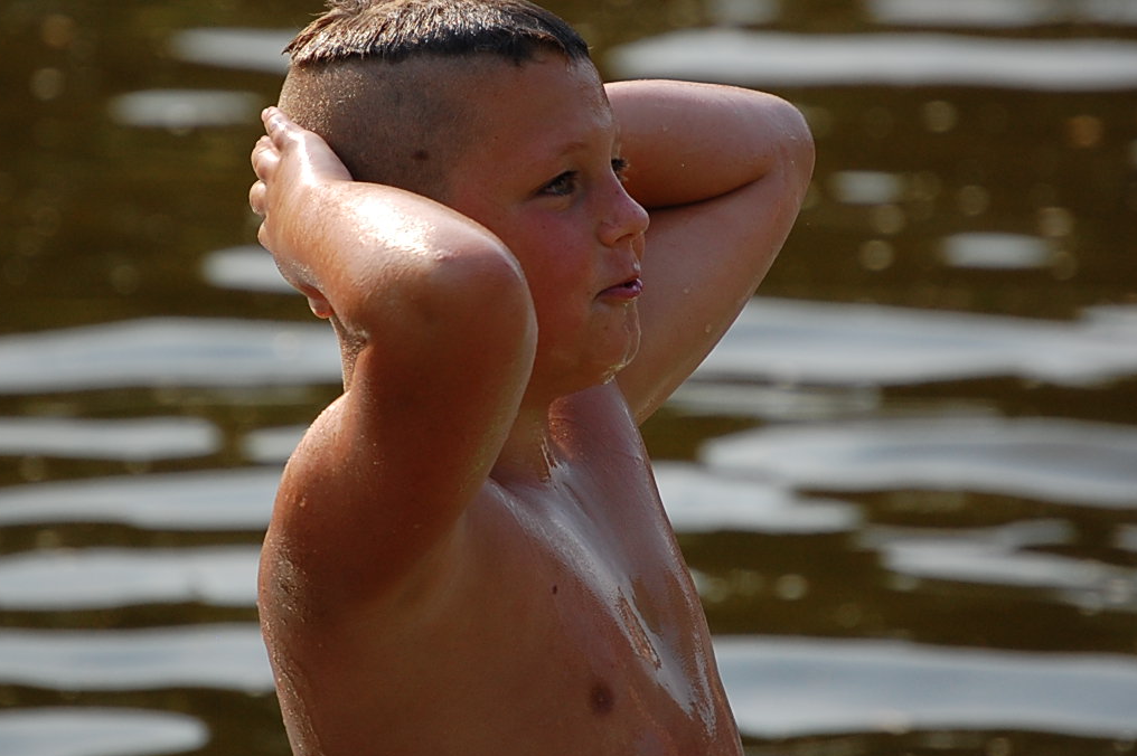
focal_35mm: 444
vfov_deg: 3.1
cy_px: 336
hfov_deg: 4.6
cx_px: 520
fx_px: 14013
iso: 400
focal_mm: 200
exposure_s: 1/1250
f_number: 5.6
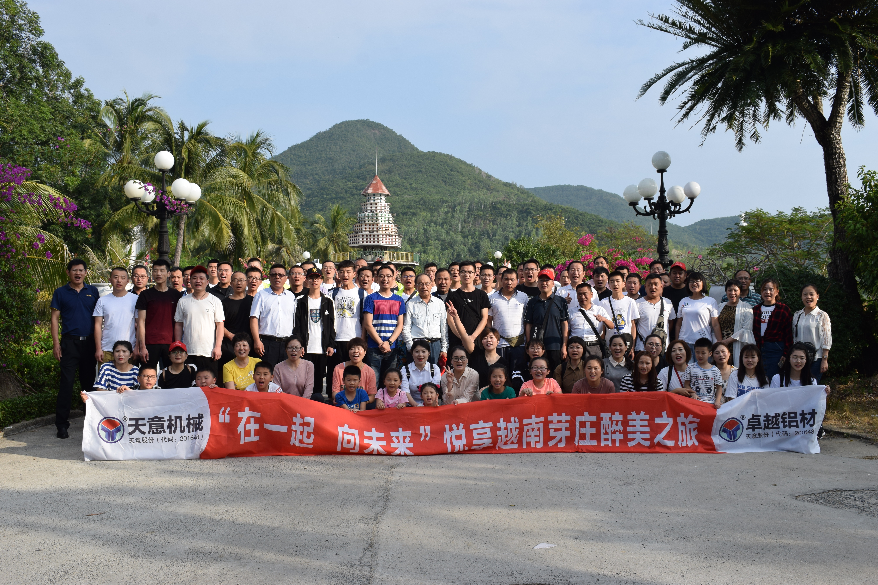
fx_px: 951
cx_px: 439
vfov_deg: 34.2
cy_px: 292
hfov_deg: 49.6
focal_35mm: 39
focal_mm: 26
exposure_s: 1/320
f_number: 9
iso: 200
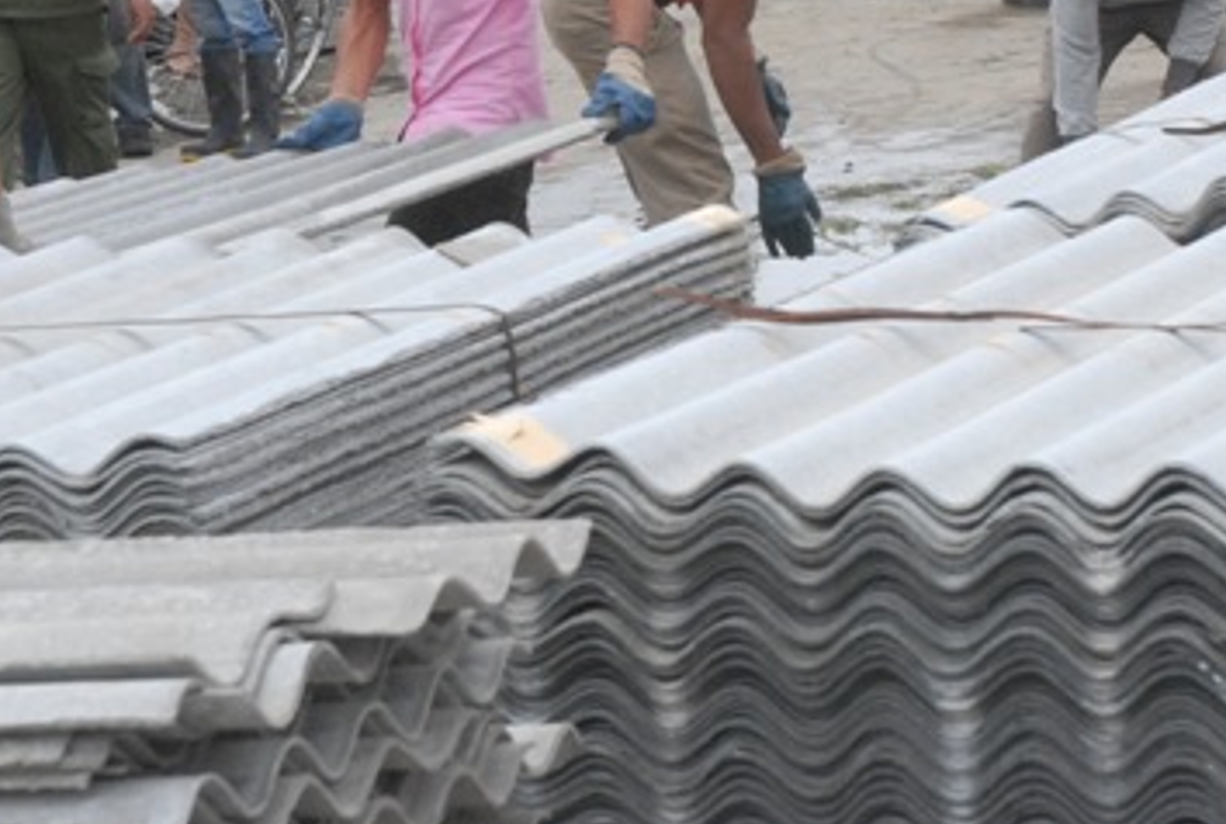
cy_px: -59
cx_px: 710
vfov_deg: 8.8
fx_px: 5326
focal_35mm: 156
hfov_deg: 13.1
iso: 800
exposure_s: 1/320
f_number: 9
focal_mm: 48
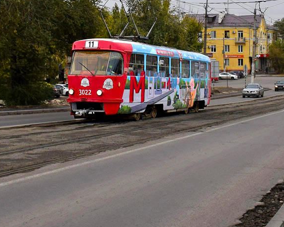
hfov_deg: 28.7
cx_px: 134
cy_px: 18
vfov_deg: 22.5
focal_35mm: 66
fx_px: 555
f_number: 8
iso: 400
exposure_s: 1/500
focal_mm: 18
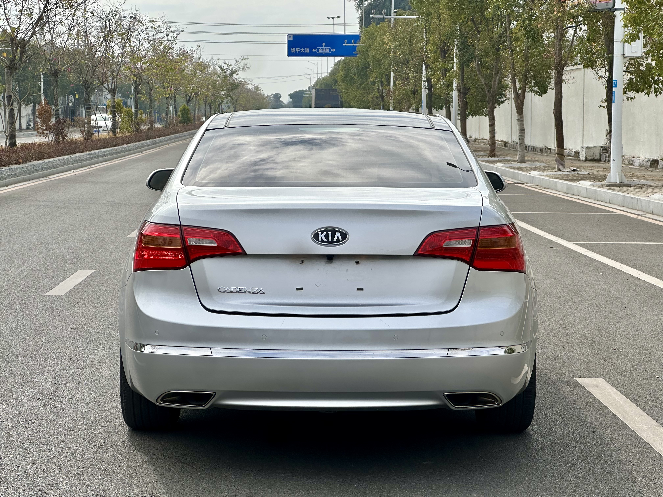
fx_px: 1475
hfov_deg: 25.3
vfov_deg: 19.1
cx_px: 332
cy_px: 248
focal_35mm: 77
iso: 32
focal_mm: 9
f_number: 2.8
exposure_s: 1/896
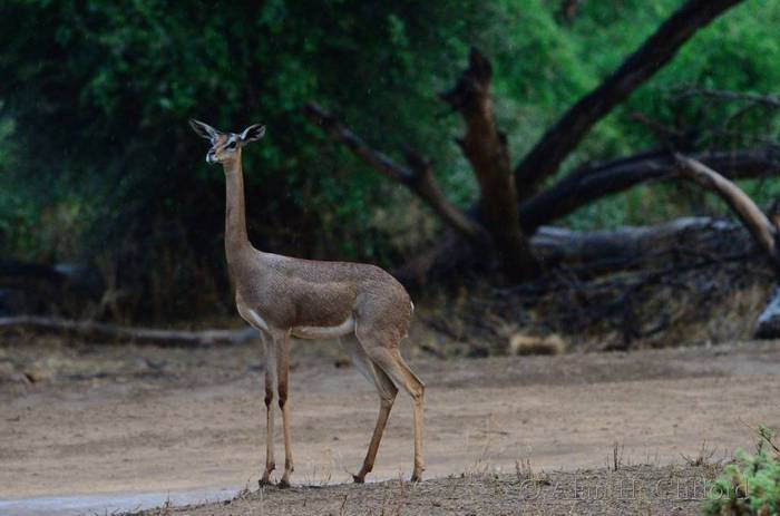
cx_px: 390
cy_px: 258
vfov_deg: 3.6
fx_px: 8105
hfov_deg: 5.5
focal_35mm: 375
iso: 6400
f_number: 5.3
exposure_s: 1/400
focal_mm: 250
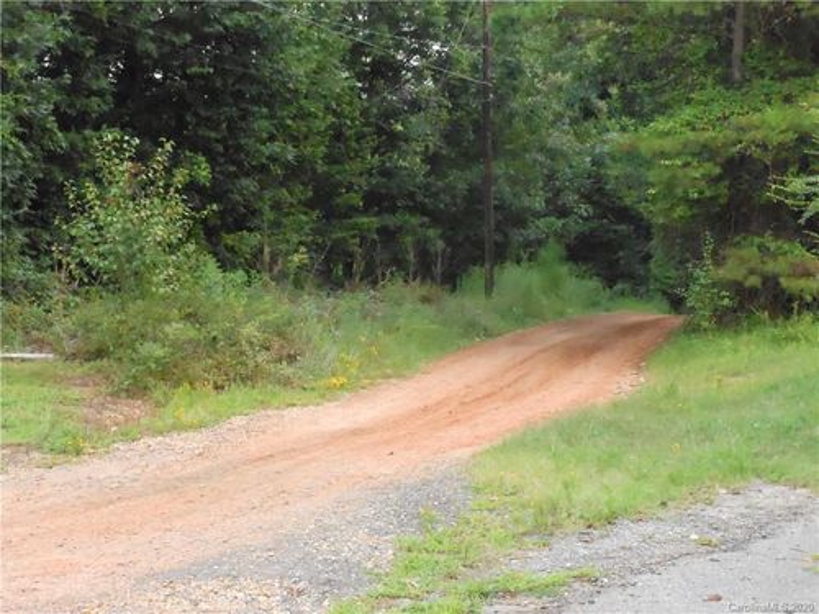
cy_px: 307
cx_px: 410
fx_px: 1751
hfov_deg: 26.3
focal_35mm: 74
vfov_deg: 19.9
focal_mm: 13.2
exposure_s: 1/60
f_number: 5.2
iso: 1250
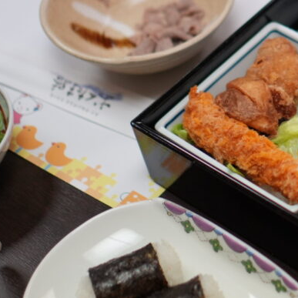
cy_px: 134
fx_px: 1150
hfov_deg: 14.2
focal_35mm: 118
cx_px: 383
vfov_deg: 14.8
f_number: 1.8
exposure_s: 1/400
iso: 1000
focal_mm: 35
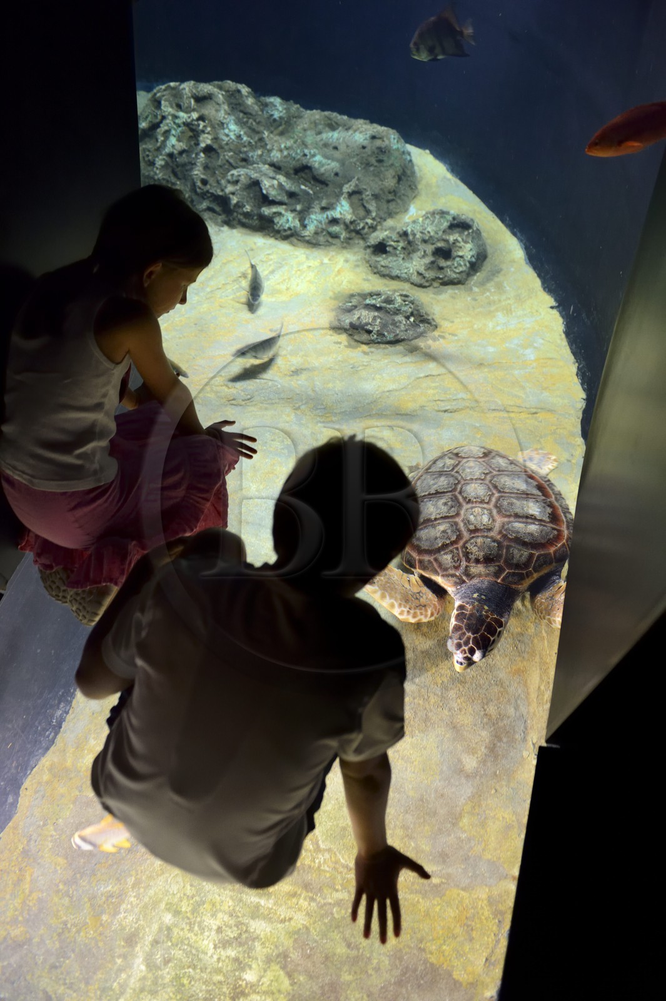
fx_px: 667
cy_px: 500
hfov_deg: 53.1
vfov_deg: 73.8
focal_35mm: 24
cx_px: 333
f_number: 3.2
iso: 1600
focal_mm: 24
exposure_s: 1/15
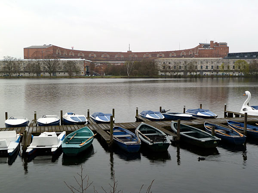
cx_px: 129
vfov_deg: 34.3
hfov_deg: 44.8
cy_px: 96
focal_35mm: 42
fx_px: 313
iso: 80
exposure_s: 1/125
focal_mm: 6.9
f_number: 4
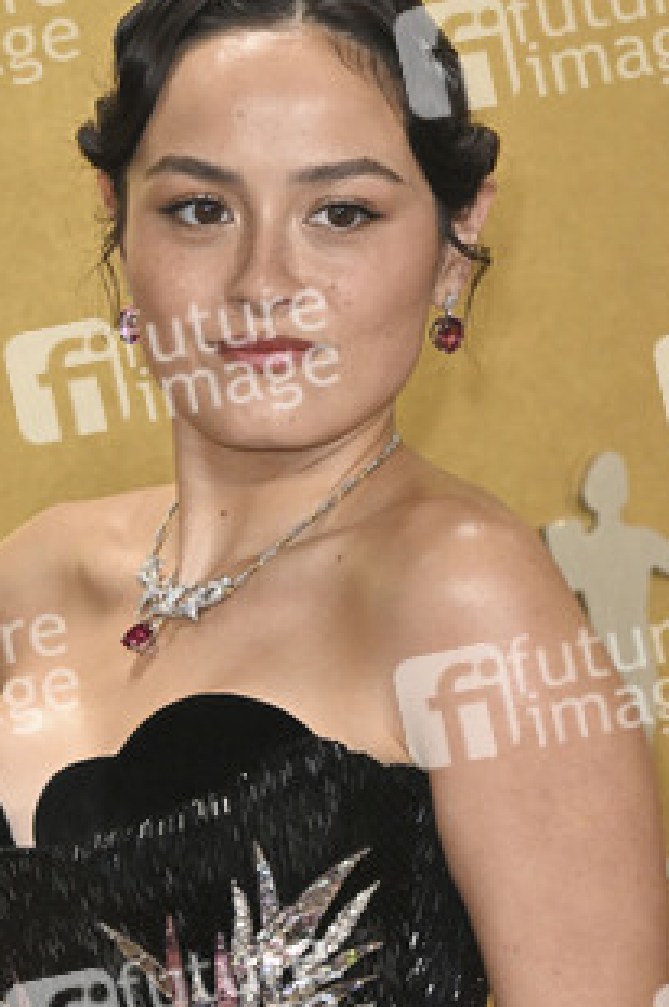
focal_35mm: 199
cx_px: 266
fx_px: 5559
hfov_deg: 6.9
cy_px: 529
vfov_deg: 10.3
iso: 2500
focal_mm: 103
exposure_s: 1/320
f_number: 5.6
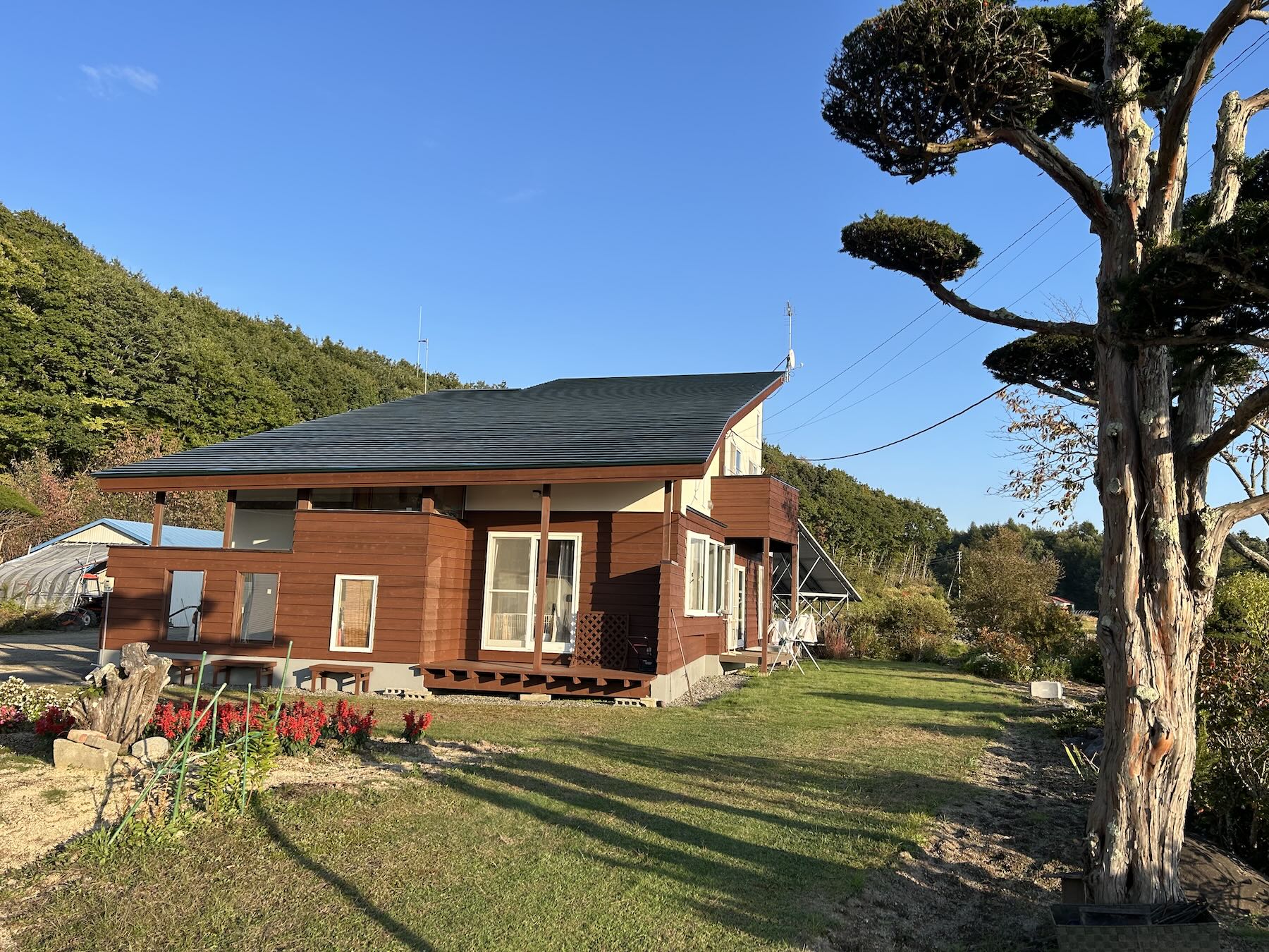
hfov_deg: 67.3
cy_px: 476
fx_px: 953
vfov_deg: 53.1
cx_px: 634
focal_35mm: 26
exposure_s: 1/1972
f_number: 1.5
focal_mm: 5.7
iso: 50
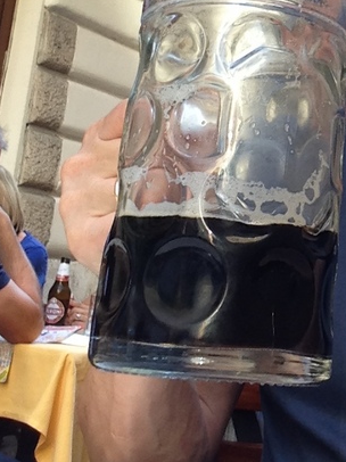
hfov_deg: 20.7
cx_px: 339
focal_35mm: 69
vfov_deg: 27.0
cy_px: 26
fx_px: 921
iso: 32
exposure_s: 1/40
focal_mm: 2.18
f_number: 2.4
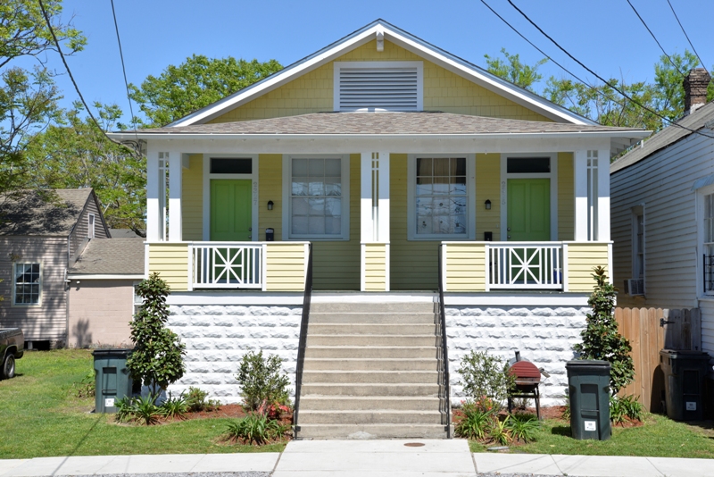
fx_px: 1032
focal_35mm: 52
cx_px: 357
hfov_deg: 38.2
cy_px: 238
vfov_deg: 26.0
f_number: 11
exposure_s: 1/200
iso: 200
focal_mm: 52
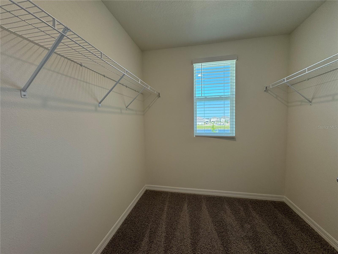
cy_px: 127
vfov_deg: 85.7
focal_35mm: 14
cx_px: 169
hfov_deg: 102.1
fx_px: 137
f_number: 2.2
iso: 80
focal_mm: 2.22
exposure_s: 1/120
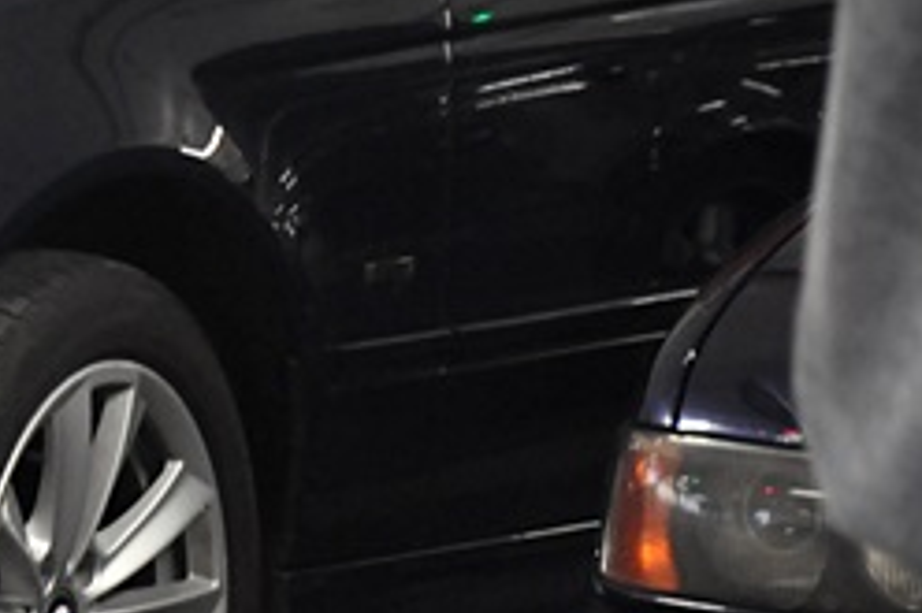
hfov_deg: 4.0
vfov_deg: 2.7
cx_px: -442
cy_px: 247
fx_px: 12991
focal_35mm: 508
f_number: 5.6
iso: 1600
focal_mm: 105
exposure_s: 1/20
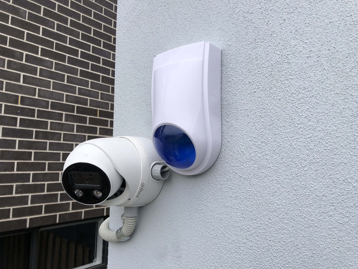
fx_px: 290
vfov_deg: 49.7
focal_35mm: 28
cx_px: 179
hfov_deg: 63.4
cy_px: 134
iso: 20
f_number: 1.8
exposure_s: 1/1548
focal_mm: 4
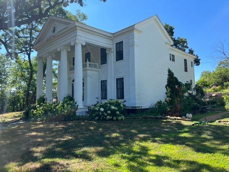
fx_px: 172
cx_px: 114
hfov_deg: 67.3
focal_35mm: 26
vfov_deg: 53.1
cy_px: 86
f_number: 1.5
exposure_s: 1/1724
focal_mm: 5.7
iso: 50
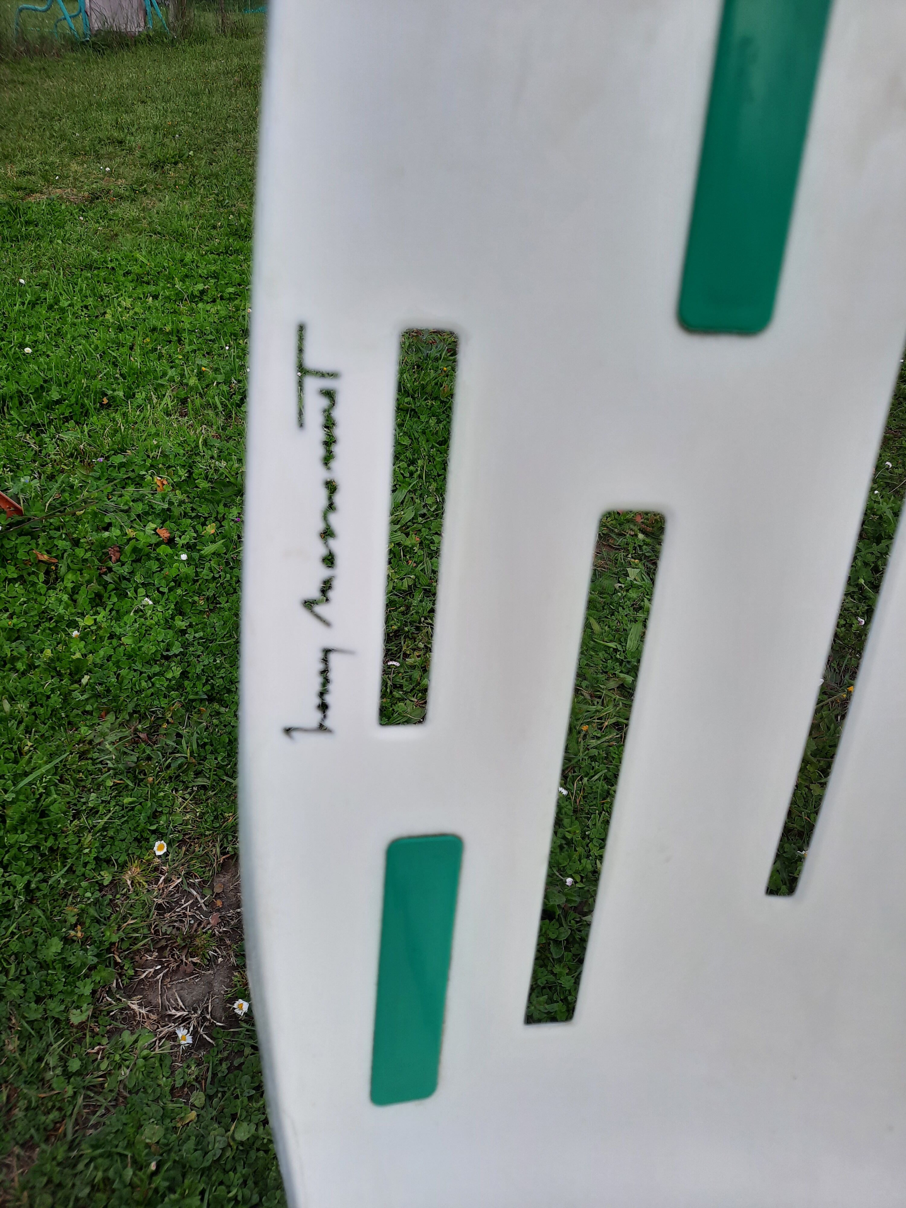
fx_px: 872
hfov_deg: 54.9
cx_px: 453
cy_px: 604
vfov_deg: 69.4
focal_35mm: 25
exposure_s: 1/408
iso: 32
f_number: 2
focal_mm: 4.6
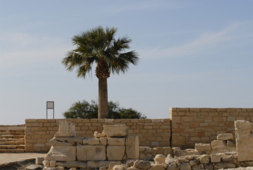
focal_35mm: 105
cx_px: 126
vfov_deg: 13.1
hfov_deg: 19.4
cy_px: 85
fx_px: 739
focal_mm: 70
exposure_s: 1/125
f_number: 14
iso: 100
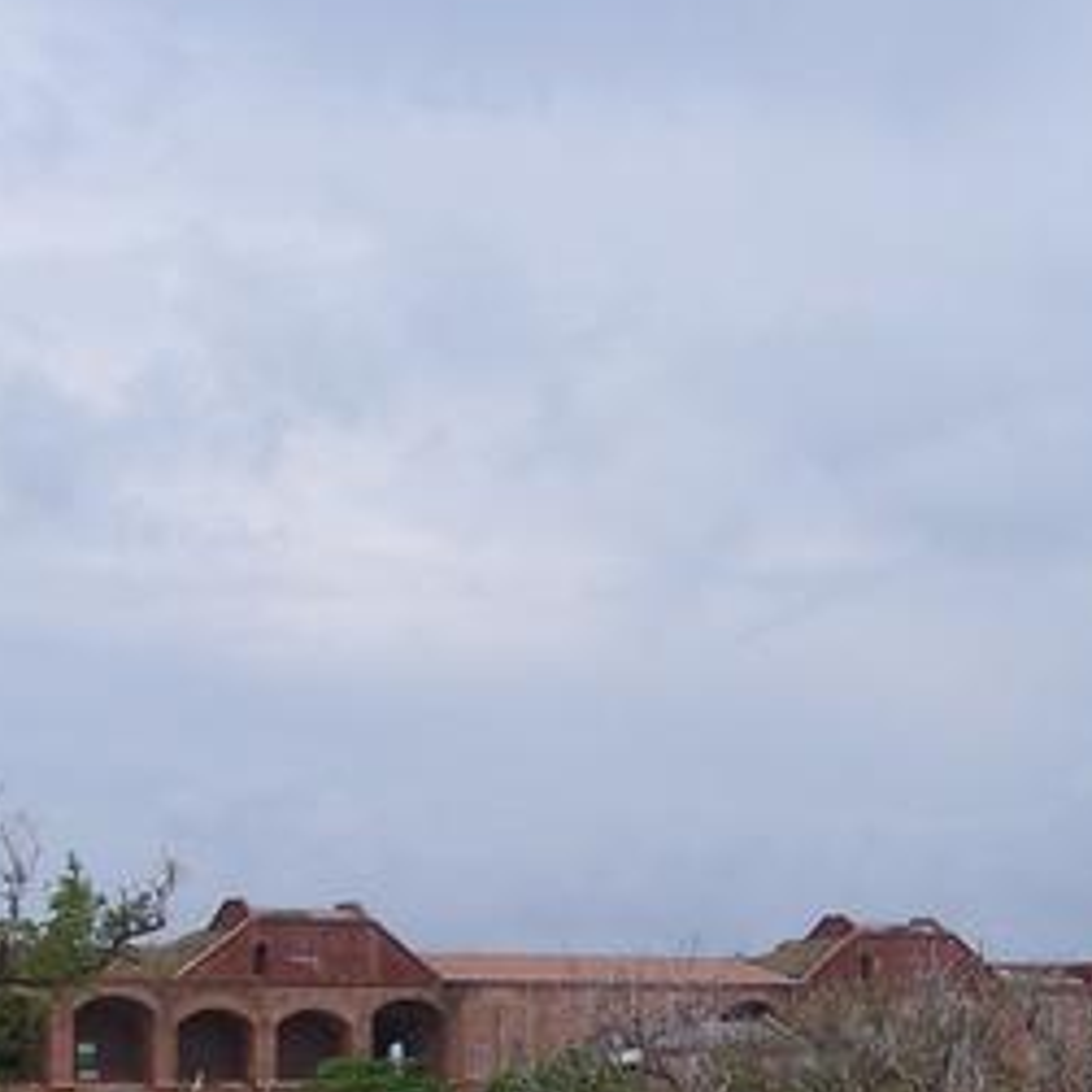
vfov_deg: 21.1
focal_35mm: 81
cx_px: 596
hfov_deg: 21.4
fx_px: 2891
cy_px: 905
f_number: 4.8
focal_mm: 6
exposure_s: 1/750
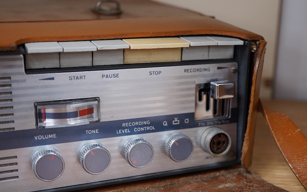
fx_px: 452
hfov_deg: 37.5
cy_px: 116
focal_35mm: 54
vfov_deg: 23.9
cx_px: 160
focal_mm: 30
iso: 1250
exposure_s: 1/125
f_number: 3.5
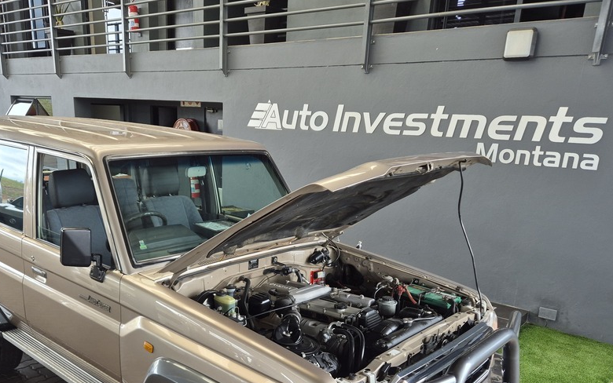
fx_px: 535
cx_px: 254
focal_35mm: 32
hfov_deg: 59.3
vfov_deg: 38.4
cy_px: 288
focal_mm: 5.4
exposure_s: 1/180
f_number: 1.8
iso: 64
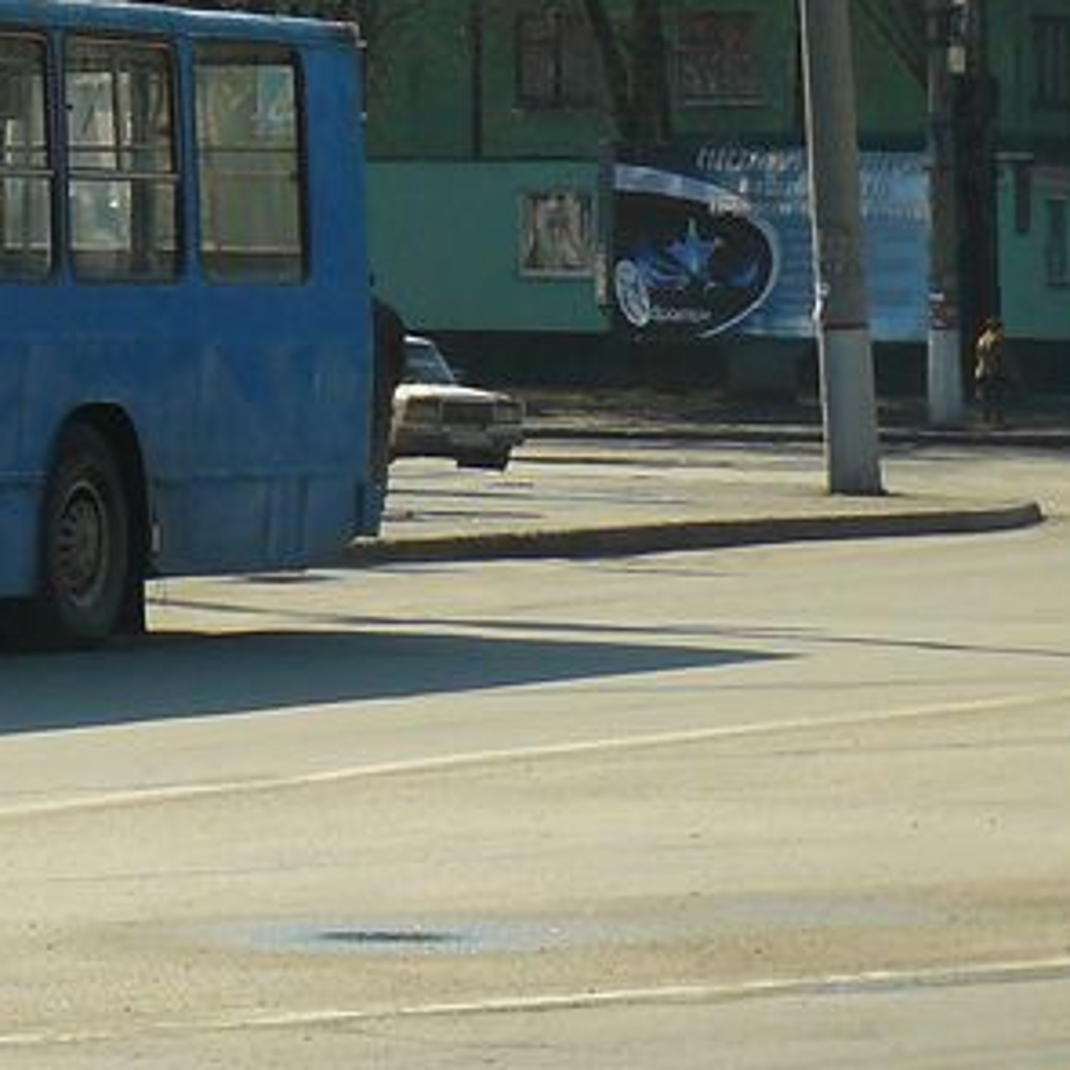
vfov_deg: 6.9
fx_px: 8813
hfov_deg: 6.8
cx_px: -736
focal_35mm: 252
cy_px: -236
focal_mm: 13.7
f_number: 3.2
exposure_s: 1/1000
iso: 100
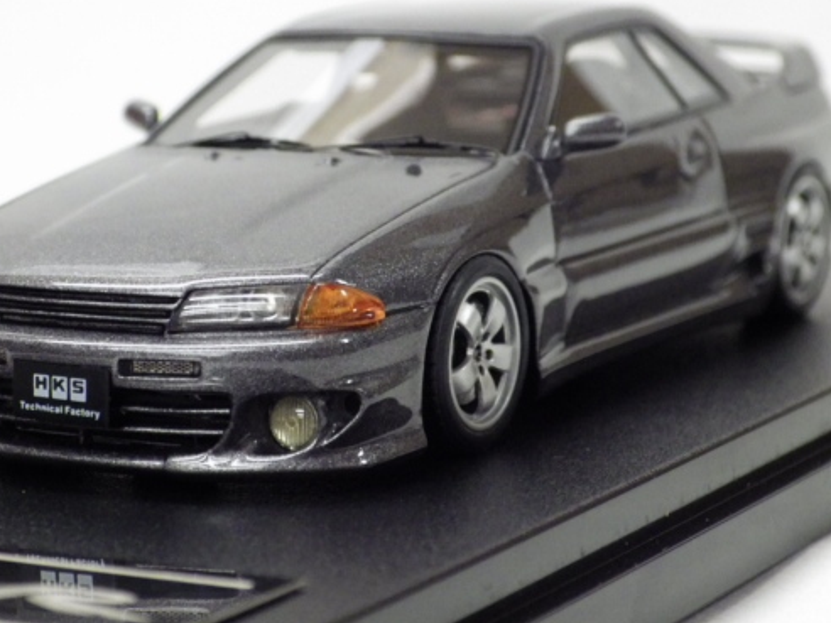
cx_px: 351
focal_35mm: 134
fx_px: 3217
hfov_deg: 14.7
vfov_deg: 11.1
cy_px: 245
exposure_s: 1/40
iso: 800
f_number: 4.6
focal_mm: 18.4
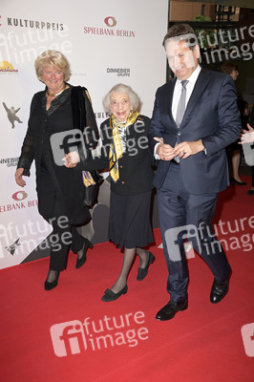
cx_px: 127
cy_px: 191
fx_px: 466
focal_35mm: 44
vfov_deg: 44.5
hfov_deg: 30.5
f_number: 5.6
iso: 640
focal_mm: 44
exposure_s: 1/200
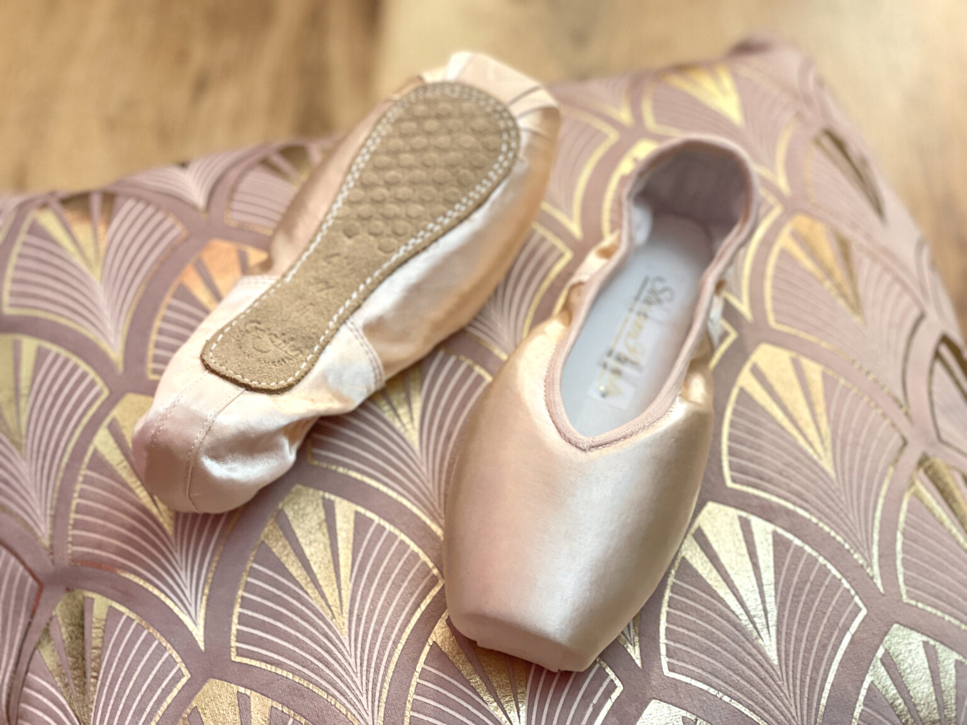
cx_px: 484
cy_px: 362
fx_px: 1788
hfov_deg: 30.3
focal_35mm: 64
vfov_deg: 22.9
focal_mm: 7.5
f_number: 2.2
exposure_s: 1/33
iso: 320
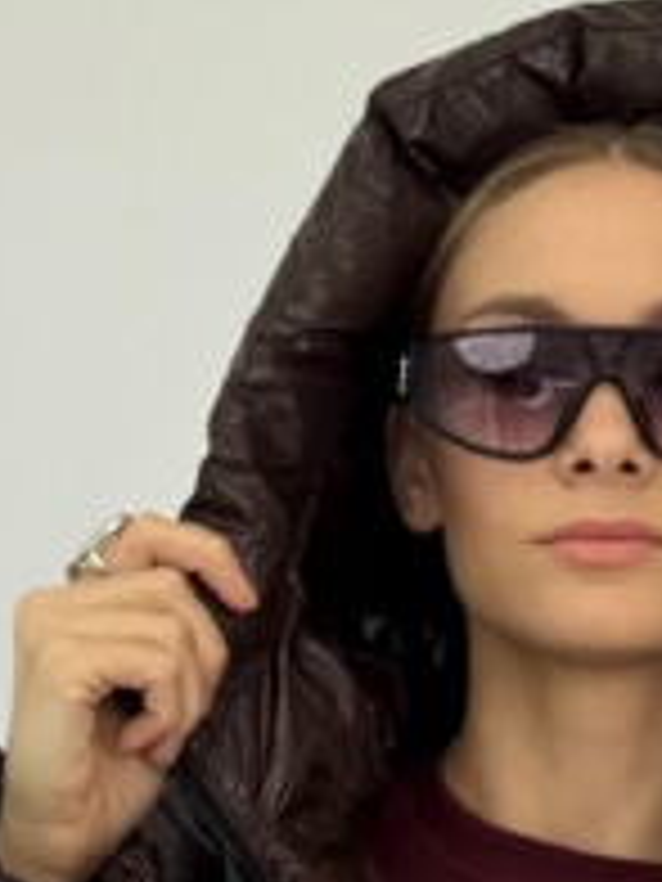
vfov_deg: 10.1
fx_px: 4845
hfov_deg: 7.8
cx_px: 570
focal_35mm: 190
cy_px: 1271
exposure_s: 1/394
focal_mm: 6.76
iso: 64
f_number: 1.78
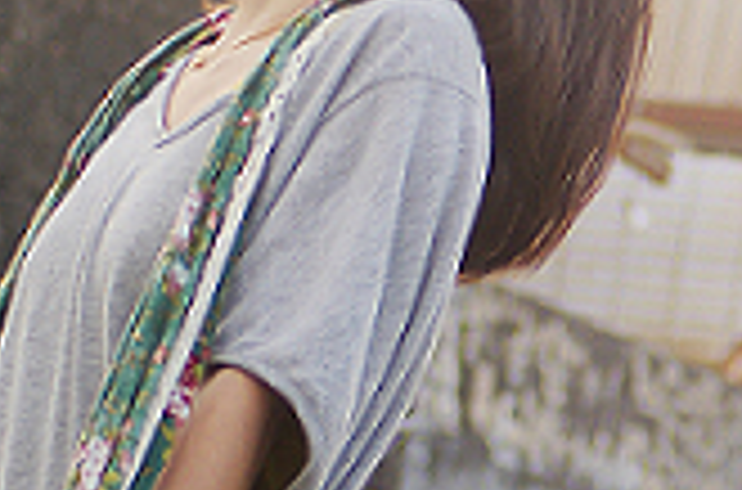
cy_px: 562
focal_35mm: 382
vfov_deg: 3.6
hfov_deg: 5.4
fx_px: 7851
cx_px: 890
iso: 100
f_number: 4
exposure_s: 1/320
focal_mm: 70
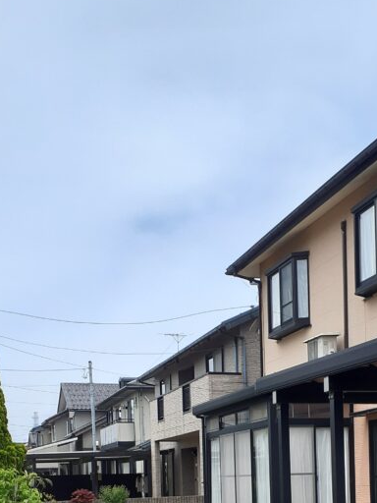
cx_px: 261
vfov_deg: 33.0
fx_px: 784
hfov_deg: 26.8
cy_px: 488
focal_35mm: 54
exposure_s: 1/1661
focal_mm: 3.6
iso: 40
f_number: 1.9
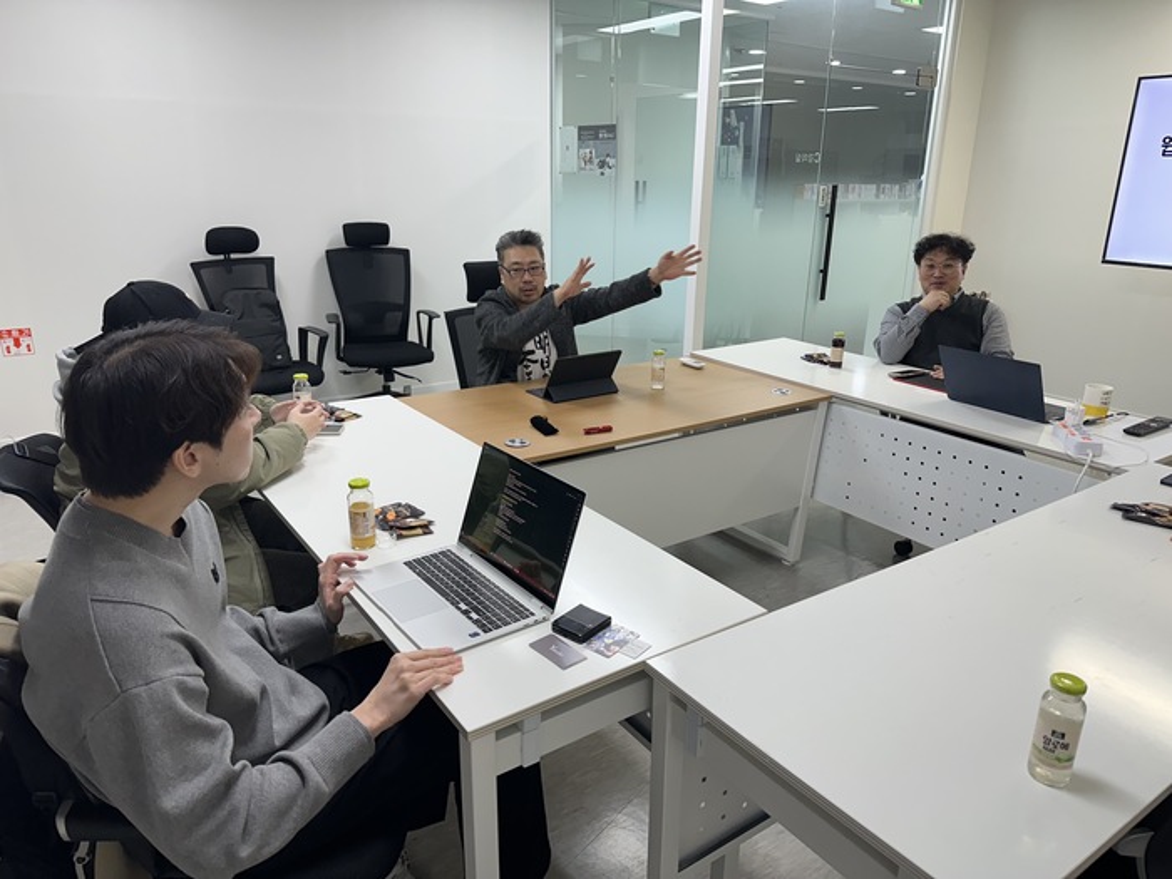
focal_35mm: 24
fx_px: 813
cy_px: 440
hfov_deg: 71.6
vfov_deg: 56.8
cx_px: 586
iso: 125
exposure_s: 1/120
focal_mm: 6.86
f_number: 1.78
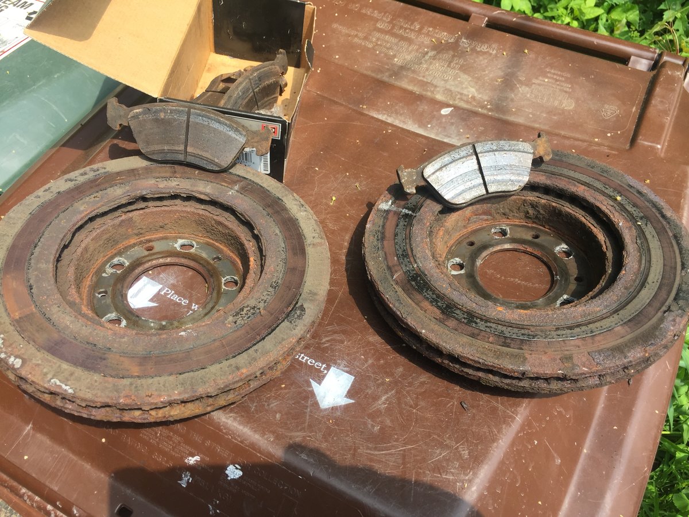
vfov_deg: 48.2
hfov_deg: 61.7
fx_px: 577
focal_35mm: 29
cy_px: 258
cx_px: 344
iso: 32
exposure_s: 1/706
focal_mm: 4.15
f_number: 2.2
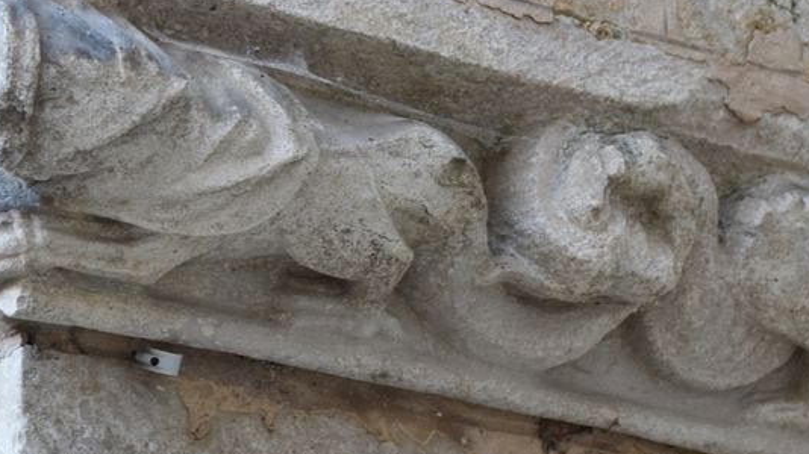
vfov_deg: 7.1
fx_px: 3646
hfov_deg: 12.7
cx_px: 483
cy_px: 183
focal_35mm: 170
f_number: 4
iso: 400
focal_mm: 55
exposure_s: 1/80
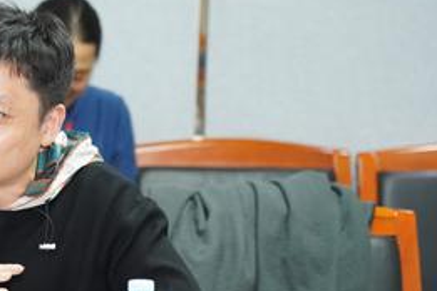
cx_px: -10
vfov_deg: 6.2
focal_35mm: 221
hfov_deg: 9.2
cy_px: 260
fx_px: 2682
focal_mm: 105
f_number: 4
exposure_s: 1/125
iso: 5000
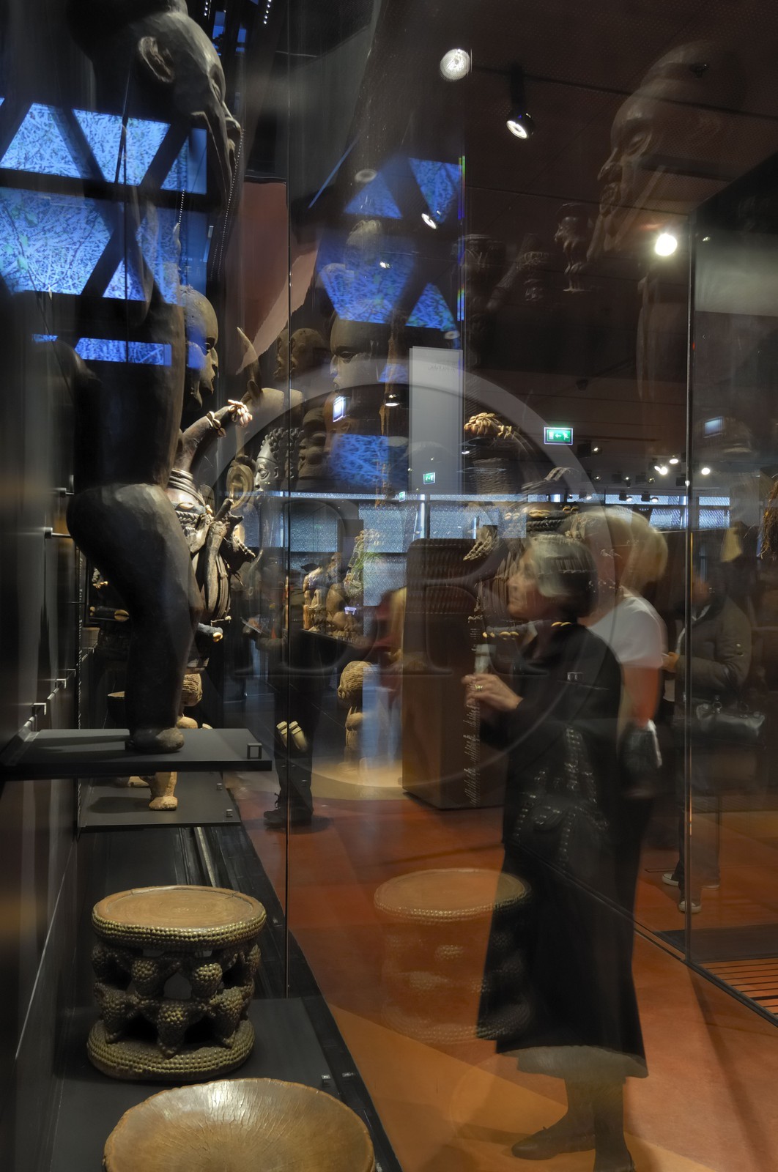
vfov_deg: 62.0
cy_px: 586
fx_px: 975
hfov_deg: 43.5
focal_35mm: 30
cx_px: 389
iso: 100
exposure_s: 3
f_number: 9
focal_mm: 20
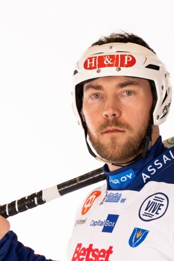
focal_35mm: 394
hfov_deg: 3.5
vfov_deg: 5.2
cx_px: 123
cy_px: 219
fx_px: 2854
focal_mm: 200
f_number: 8
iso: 1000
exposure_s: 1/125
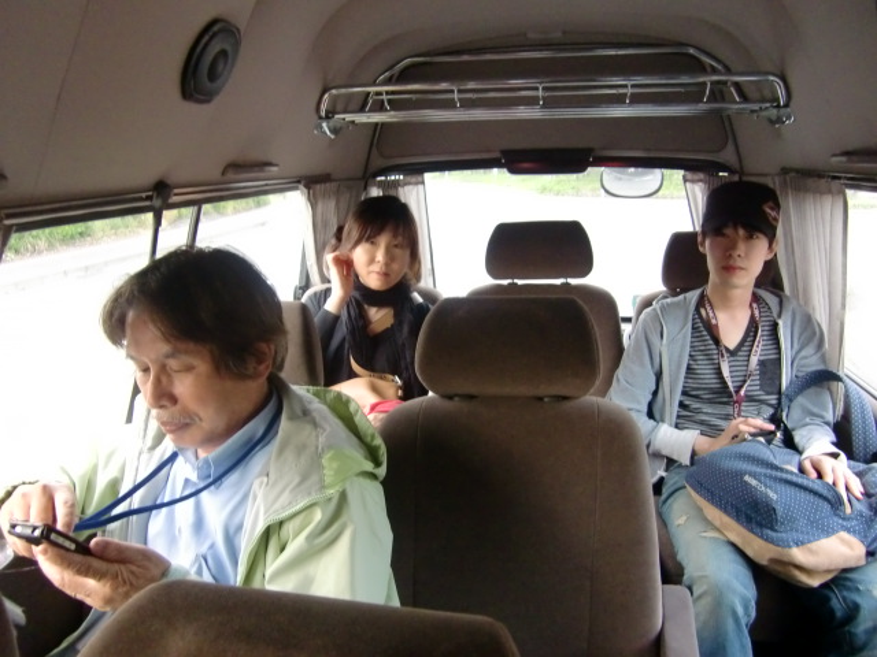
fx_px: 709
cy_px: 328
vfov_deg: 49.7
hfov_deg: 63.4
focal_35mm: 28
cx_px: 438
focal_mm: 4.9
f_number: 2.6
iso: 400
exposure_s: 1/50
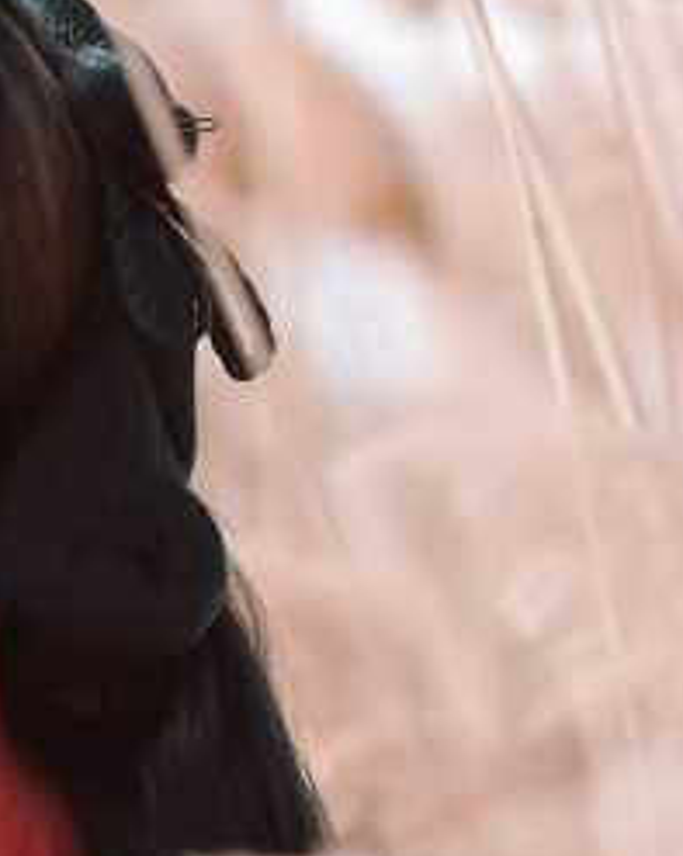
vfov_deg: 6.4
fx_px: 7569
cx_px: -142
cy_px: 932
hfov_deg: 5.1
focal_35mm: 299
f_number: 1.7
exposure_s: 1/3200
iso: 100
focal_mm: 80
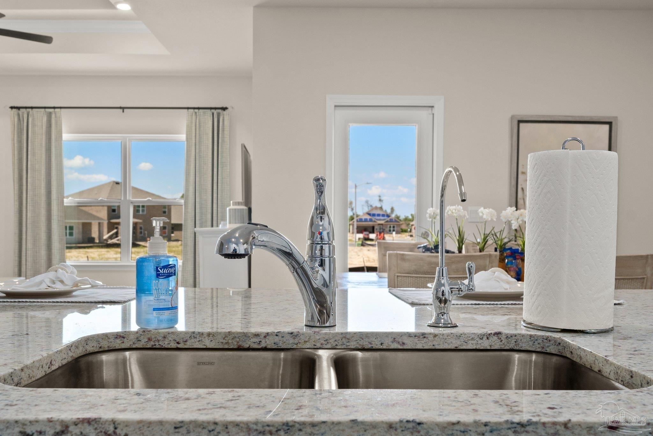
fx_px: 653
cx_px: 326
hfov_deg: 53.1
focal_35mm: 36
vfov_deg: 36.9
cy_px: 218
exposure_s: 1/8
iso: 400
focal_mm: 24
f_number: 8
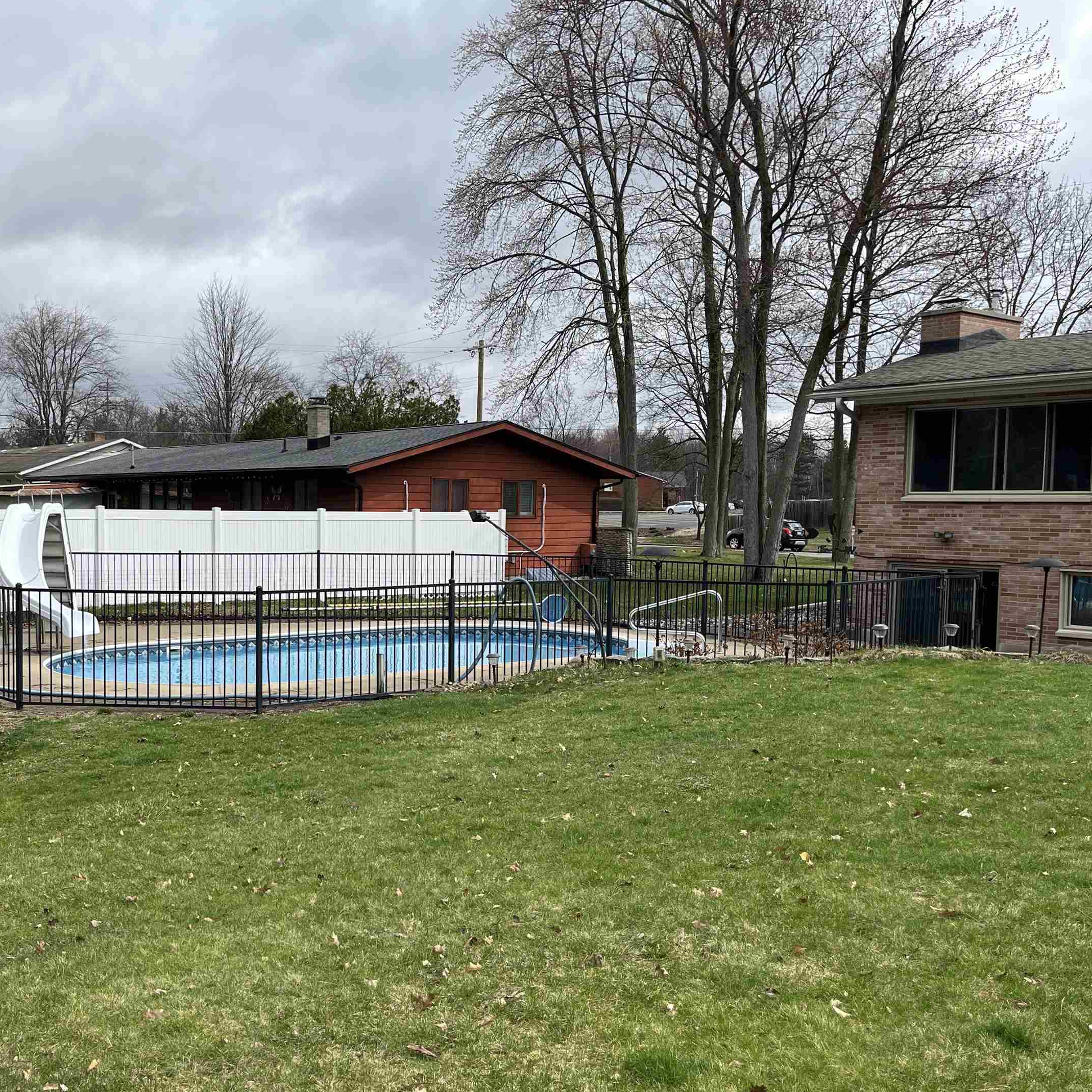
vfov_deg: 49.7
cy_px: 569
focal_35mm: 33
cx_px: 342
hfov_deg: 48.7
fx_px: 1178
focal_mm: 5.1
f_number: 1.6
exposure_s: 1/2825
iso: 50
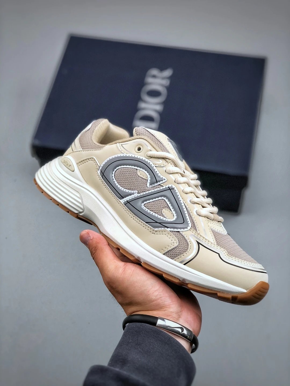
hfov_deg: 25.7
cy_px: 193
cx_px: 145
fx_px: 637
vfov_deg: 33.8
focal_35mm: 57
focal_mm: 6.6
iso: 32
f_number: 2.8
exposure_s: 1/100
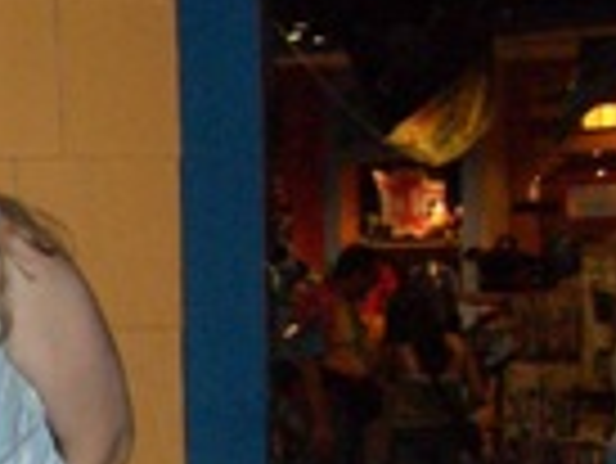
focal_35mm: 136
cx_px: -438
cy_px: 586
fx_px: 2422
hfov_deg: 13.3
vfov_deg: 10.7
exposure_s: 1/60
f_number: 2.6
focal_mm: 5.8
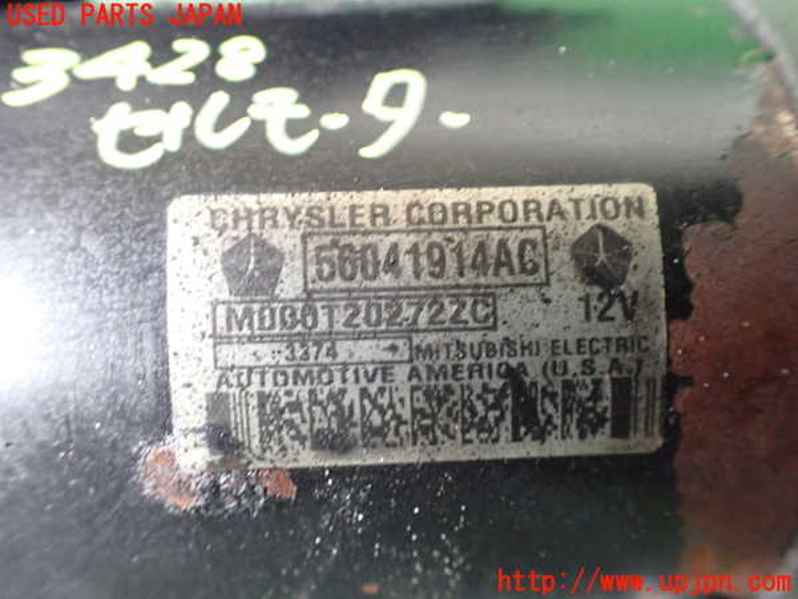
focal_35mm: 30
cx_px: 399
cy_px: 300
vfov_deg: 46.8
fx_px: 692
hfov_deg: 60.0
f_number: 2.3
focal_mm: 5.4
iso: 1000
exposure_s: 1/30
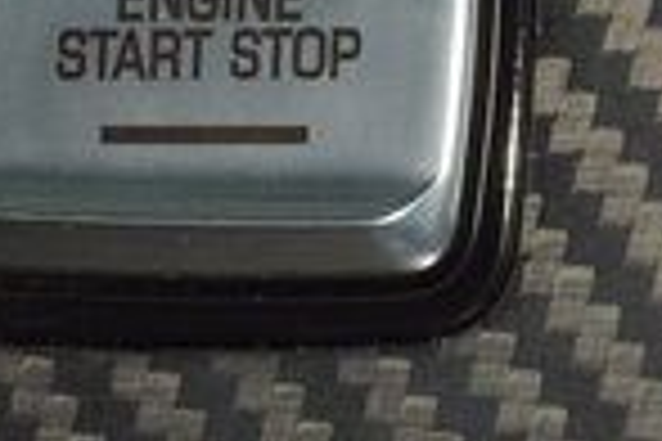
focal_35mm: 457
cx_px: 261
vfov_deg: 3.0
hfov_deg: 4.5
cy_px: 38
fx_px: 8403
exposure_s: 1/125
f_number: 8
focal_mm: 70
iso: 100
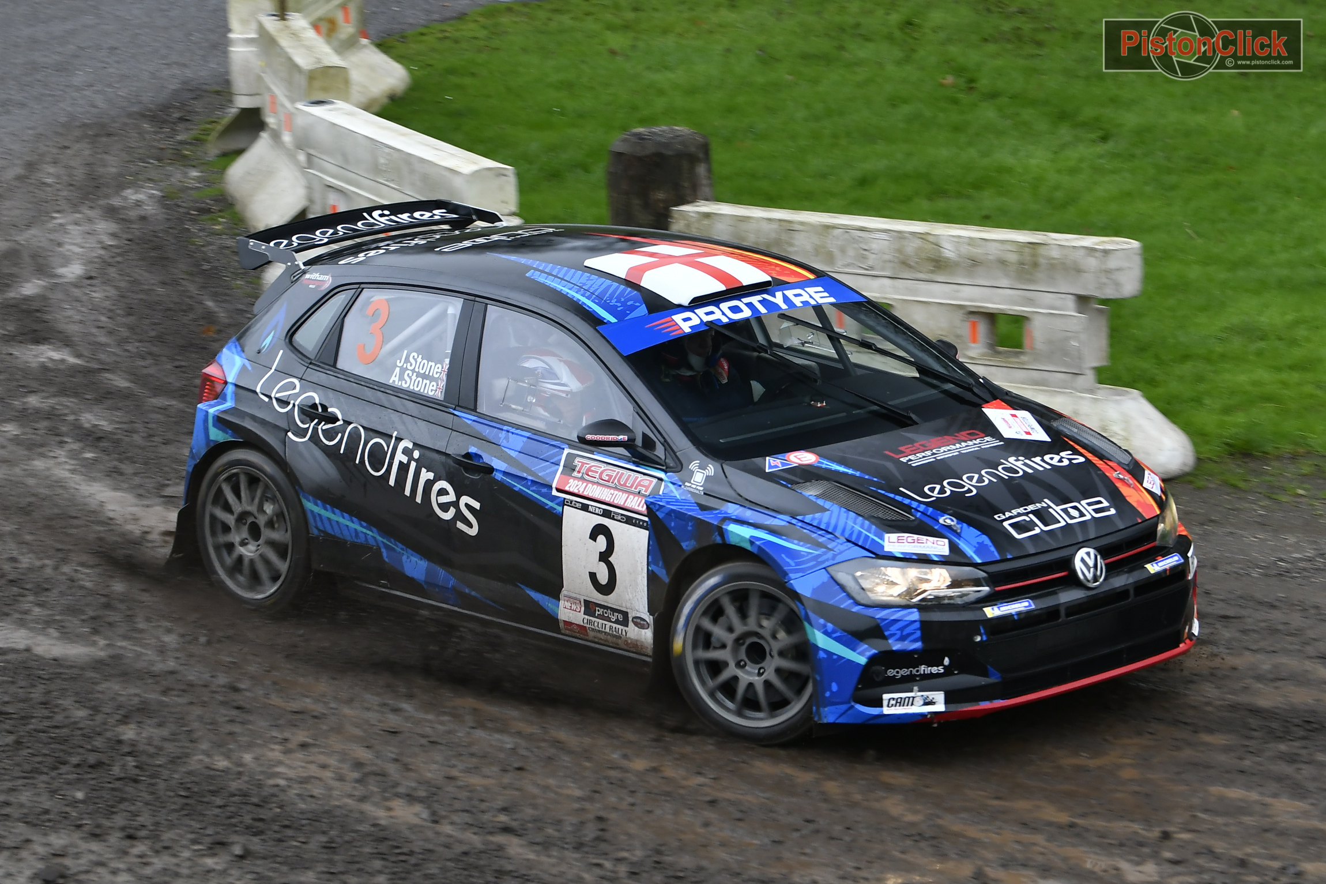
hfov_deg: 19.5
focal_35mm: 105
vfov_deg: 13.0
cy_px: 442
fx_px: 3867
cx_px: 663
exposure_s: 1/250
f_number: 3.5
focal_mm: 70
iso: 500
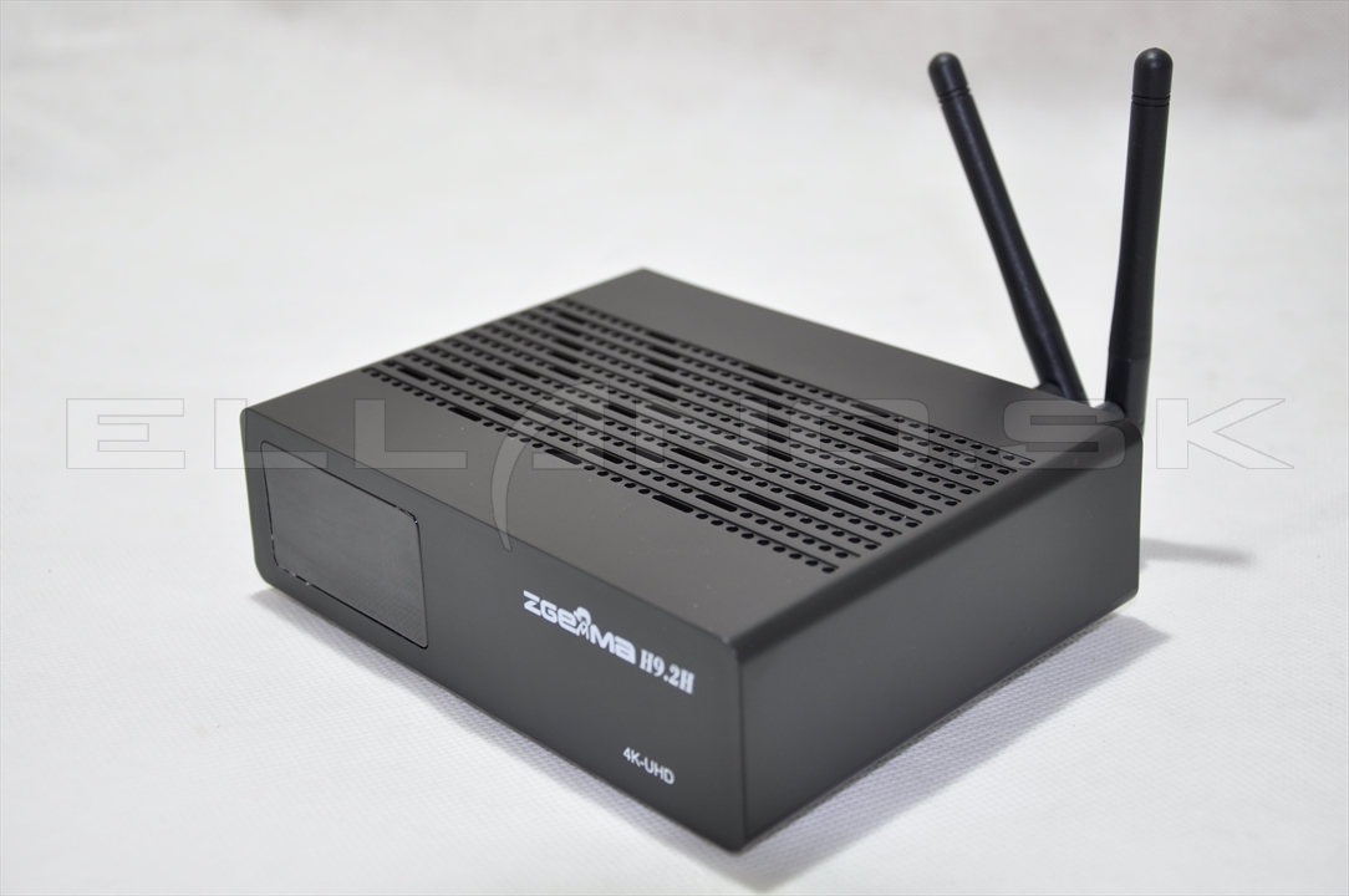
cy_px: 448
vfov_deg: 23.7
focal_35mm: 57
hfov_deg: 35.1
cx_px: 674
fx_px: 2133
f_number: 5.6
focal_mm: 38
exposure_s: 1/30
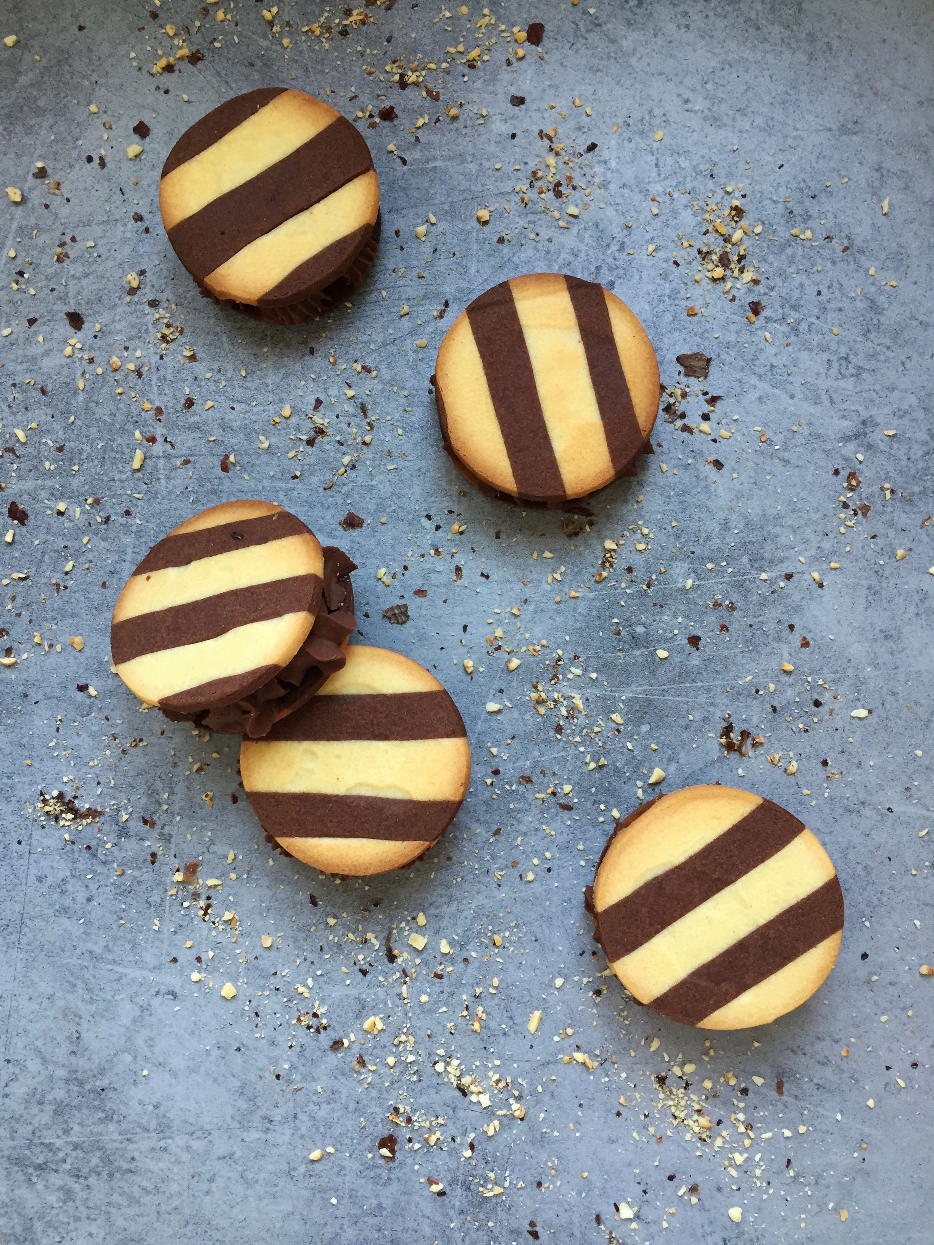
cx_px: 467
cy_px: 622
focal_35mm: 29
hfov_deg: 48.2
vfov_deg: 61.7
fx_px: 1043
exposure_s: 1/33
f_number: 2.2
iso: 125
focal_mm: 4.15
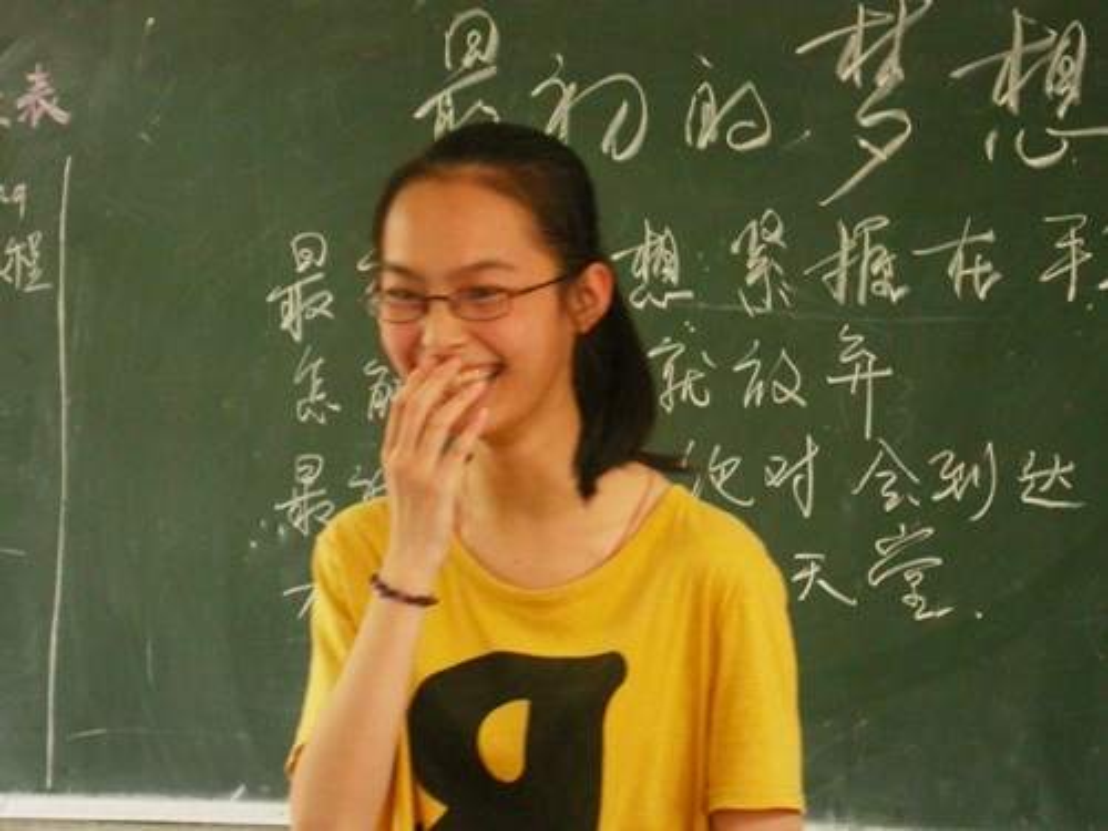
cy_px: 416
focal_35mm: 125
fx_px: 4001
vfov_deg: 11.9
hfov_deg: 15.8
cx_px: 554
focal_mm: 25.9
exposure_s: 1/60
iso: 200
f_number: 4.5
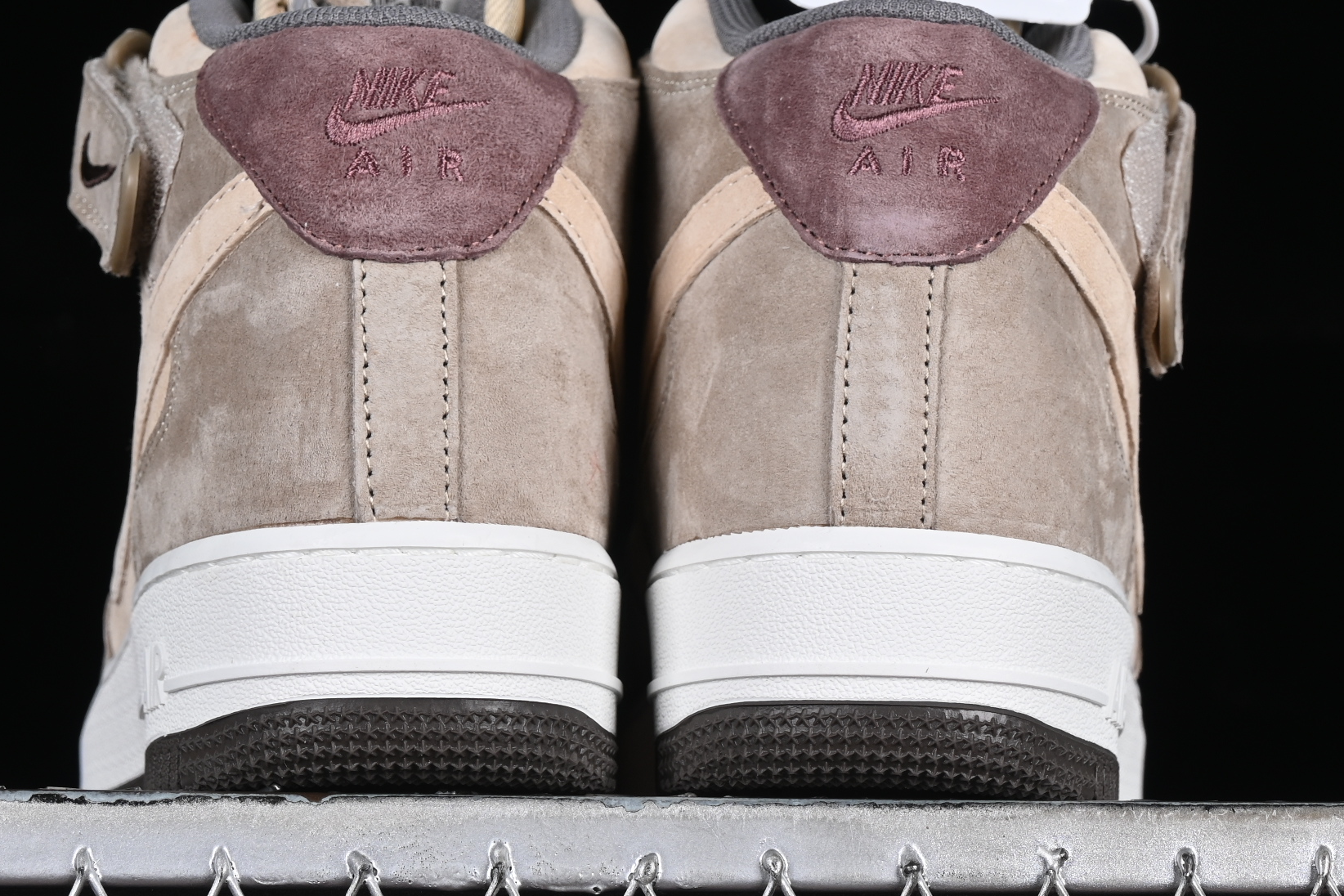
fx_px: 4741
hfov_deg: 16.1
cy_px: 353
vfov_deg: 10.8
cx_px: 620
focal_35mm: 127
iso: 160
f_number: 8
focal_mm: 50
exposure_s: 1/80
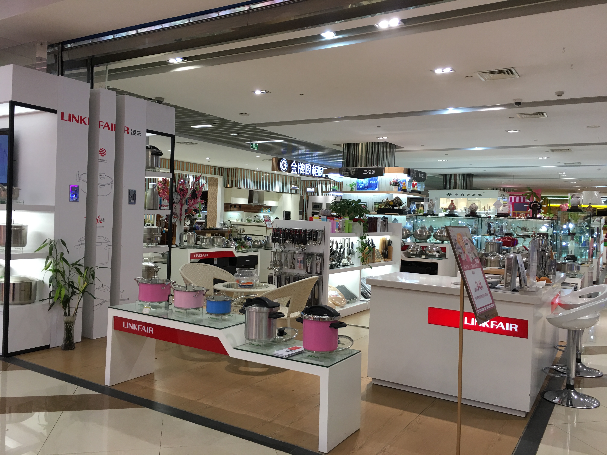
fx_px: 509
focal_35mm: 29
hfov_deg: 61.7
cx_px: 304
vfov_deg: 48.2
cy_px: 228
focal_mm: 4.15
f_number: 2.2
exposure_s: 1/33
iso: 40
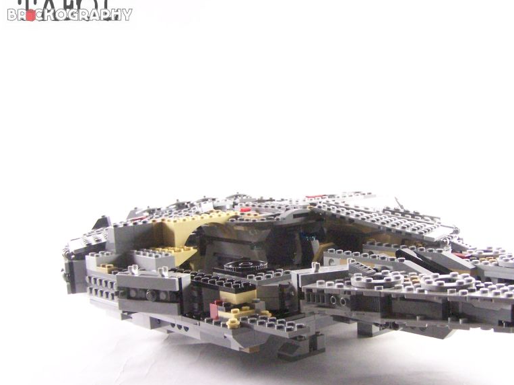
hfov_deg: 37.1
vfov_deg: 28.5
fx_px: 757
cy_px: 238
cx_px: 340
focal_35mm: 51
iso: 400
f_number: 3.2
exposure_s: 1/45
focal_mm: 6.3
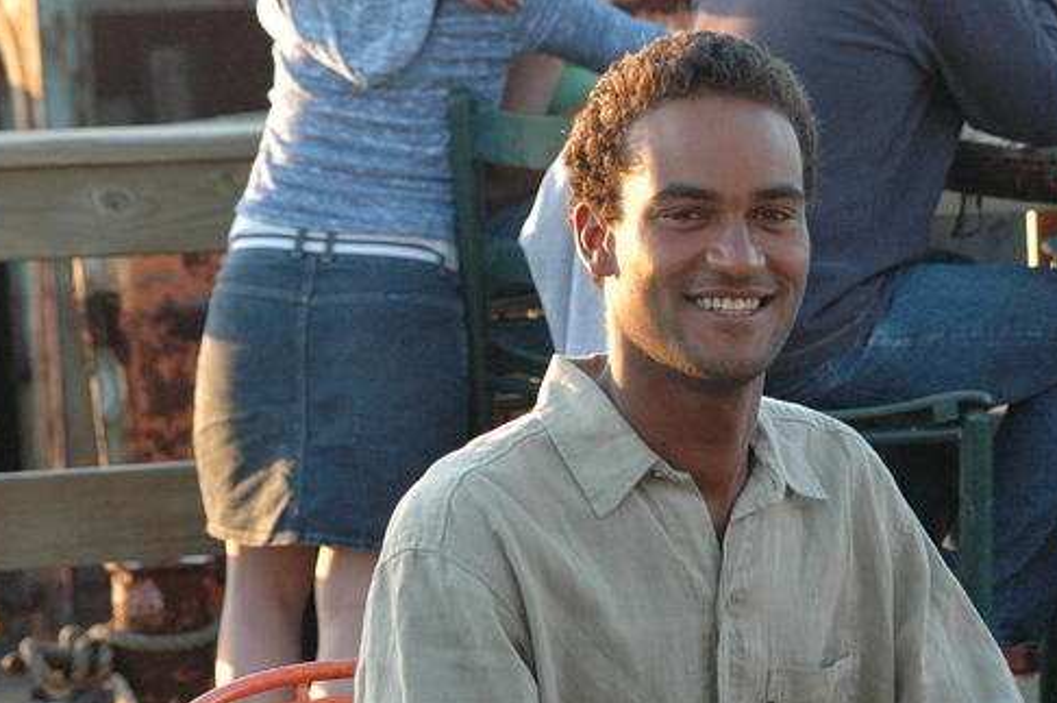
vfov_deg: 8.5
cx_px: 631
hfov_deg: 12.7
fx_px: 4752
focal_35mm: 162
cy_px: 354
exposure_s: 1/200
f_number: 7.1
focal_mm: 82
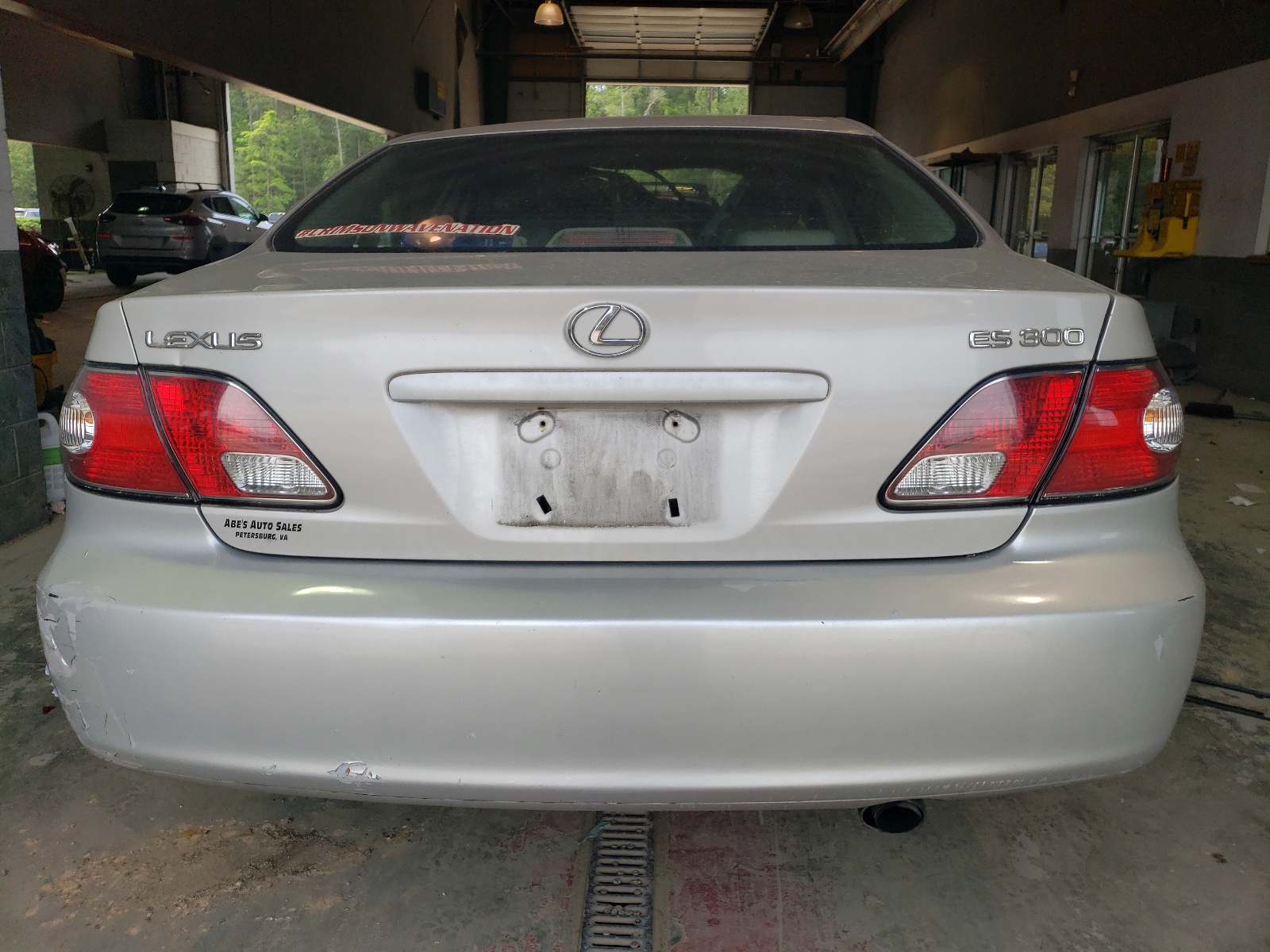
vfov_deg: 53.1
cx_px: 635
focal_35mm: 26
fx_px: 954
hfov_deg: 67.3
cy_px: 476
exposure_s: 1/667
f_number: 1.5
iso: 50
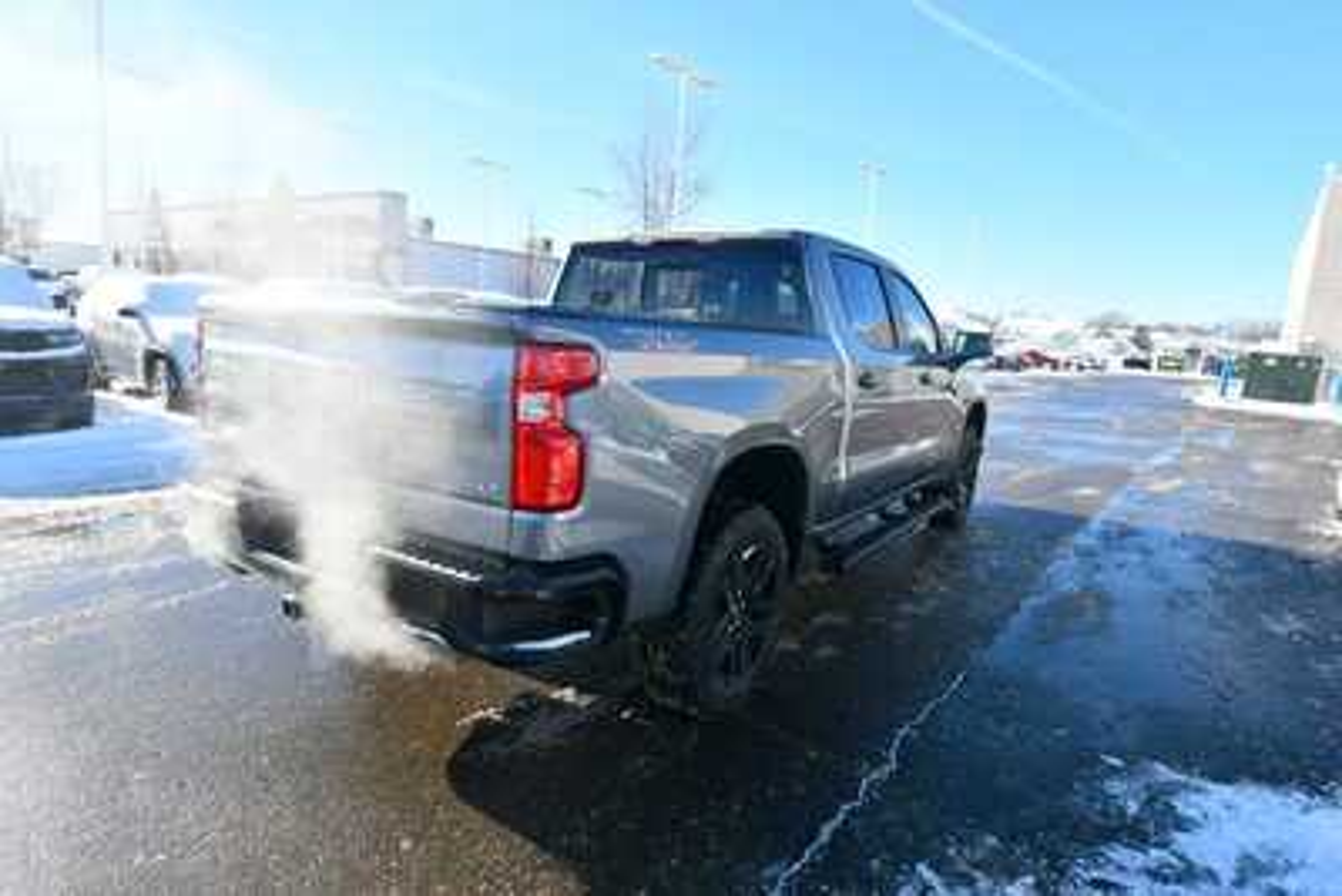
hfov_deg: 86.9
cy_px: 448
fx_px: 708
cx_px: 671
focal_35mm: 19
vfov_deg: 64.6
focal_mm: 13
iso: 180
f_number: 8
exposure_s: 1/250
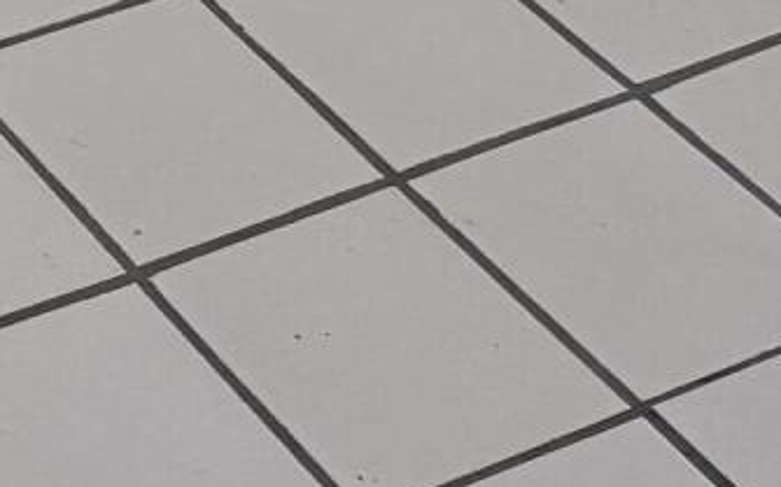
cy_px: -1496
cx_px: -793
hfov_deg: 12.2
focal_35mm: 152
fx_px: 3234
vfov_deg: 6.7
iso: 200
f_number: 1.78
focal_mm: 6.76
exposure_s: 1/107
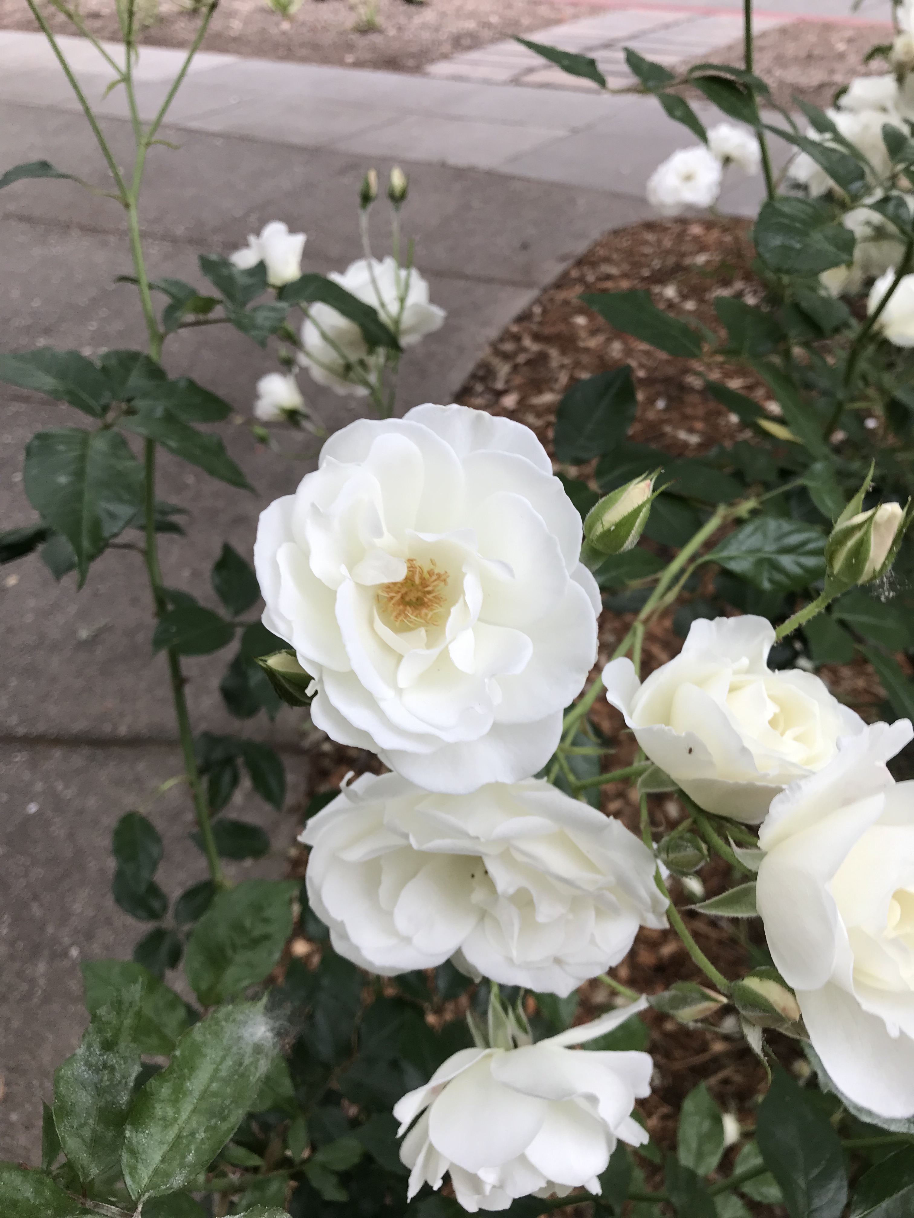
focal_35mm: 28
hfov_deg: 49.7
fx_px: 986
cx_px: 457
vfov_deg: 63.4
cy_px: 609
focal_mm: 3.99
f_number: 1.8
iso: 20
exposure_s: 1/60
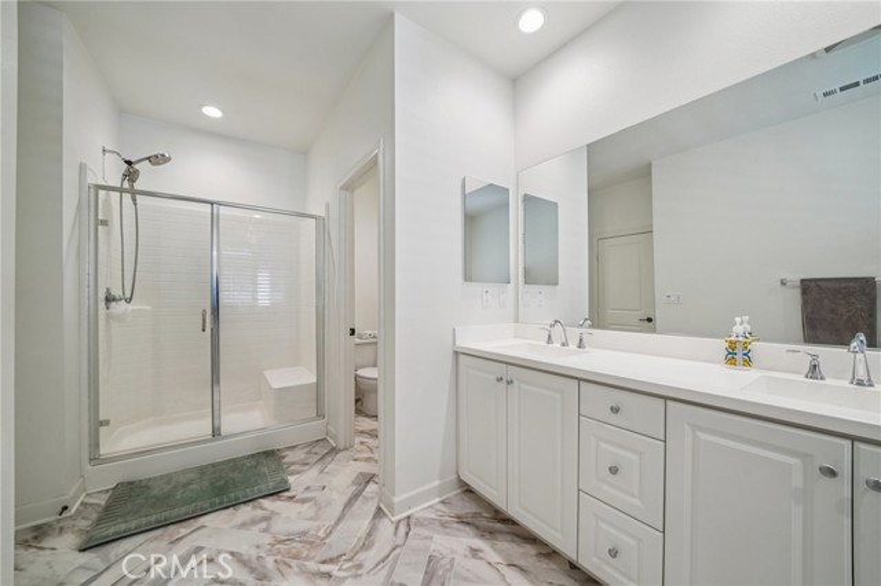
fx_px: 294
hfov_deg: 112.6
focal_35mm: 12
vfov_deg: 89.9
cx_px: 440
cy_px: 293
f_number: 8
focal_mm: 12
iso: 400
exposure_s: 1/30
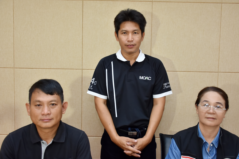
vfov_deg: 35.9
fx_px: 246
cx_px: 122
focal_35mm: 37
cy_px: 79
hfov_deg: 51.9
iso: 450
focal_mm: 24
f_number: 3.8
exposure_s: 1/250
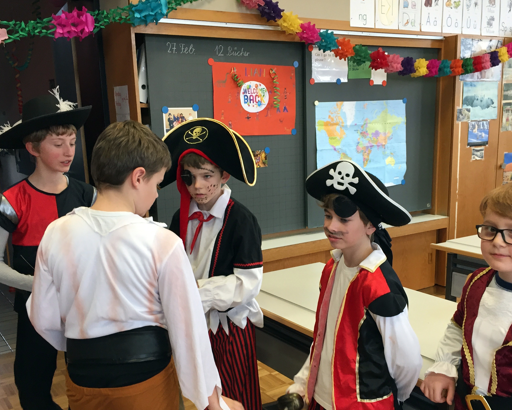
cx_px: 273
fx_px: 576
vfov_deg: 39.0
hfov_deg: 47.9
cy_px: 243
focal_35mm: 38
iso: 50
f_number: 2.2
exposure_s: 1/33
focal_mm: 4.15
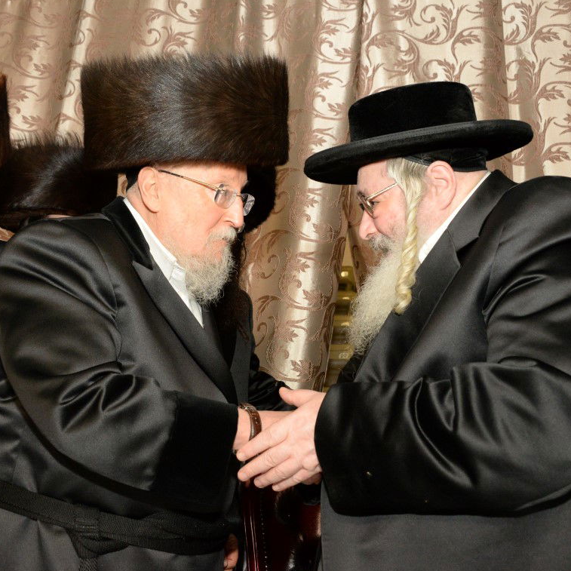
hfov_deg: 38.3
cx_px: 284
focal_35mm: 44
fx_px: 821
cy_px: 286
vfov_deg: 38.3
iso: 4000
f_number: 9
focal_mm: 34
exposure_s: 1/160
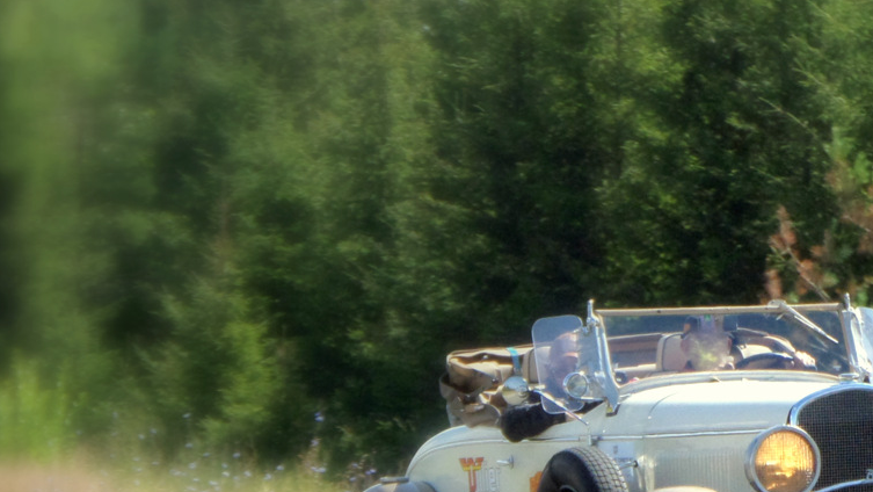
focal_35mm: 531
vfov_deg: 2.3
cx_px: 676
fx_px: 12295
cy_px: 444
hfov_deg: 4.1
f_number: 5
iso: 200
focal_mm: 49.7
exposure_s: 1/750
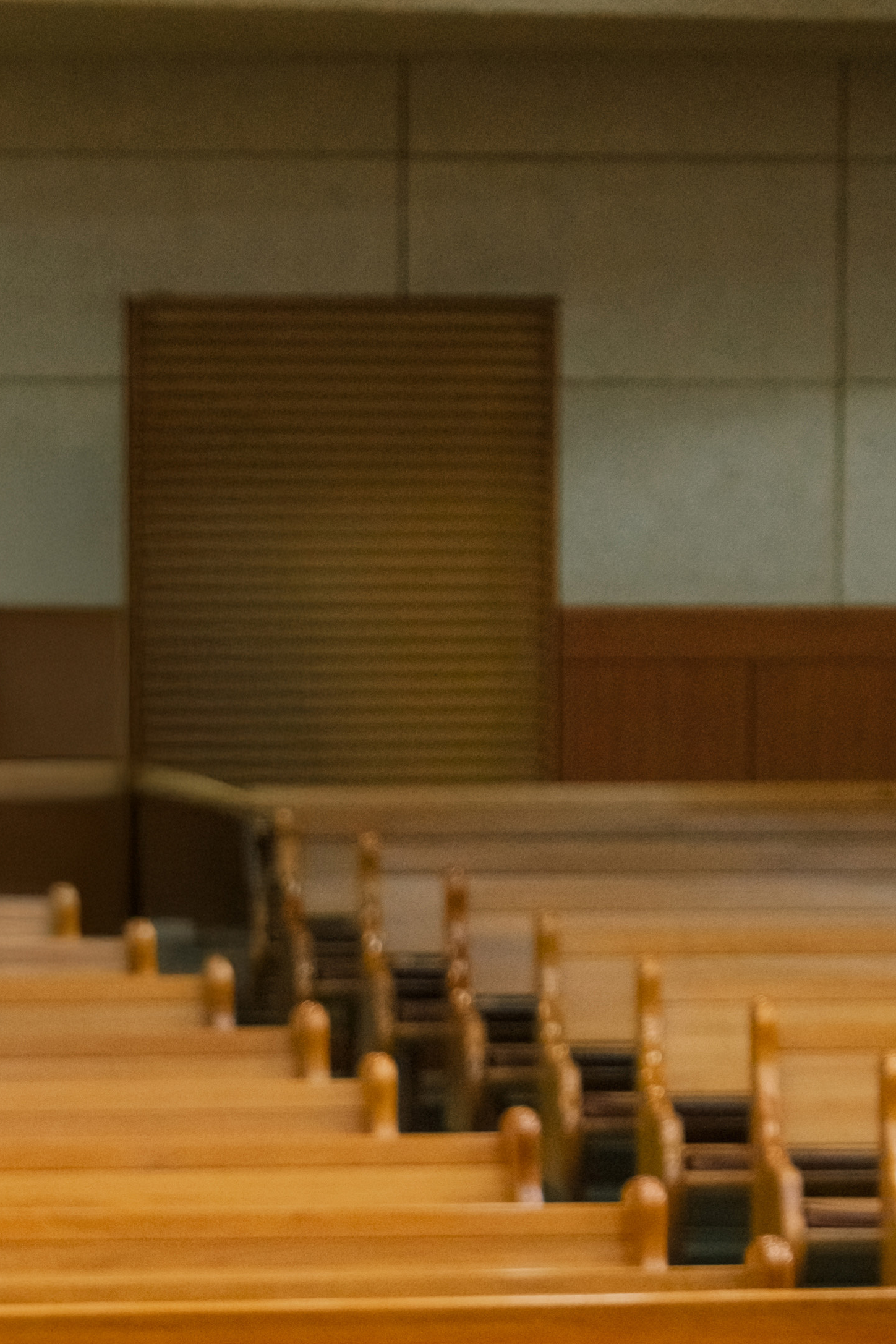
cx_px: -315
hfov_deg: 6.2
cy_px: 1777
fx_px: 8251
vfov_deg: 9.2
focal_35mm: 221
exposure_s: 1/250
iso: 1600
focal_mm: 51.6
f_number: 2.8
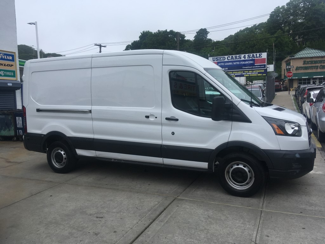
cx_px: 162
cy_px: 122
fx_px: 272
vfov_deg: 48.2
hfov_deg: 61.7
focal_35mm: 29
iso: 25
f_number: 2.2
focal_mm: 4.15
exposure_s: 1/1202
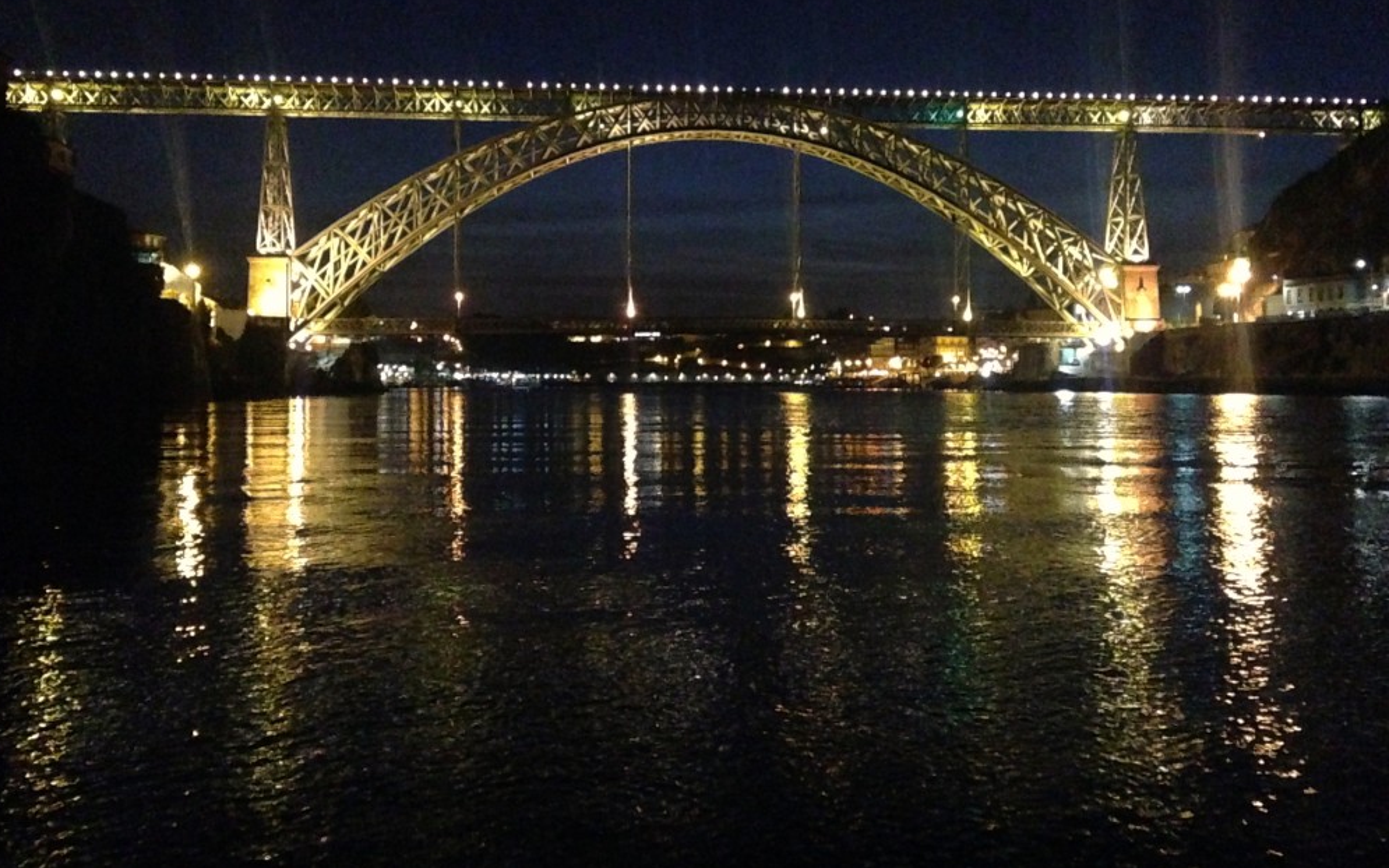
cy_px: 350
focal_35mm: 36
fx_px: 1363
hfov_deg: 54.0
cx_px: 697
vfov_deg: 35.2
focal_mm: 4.12
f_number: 2.4
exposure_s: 1/15
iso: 2000
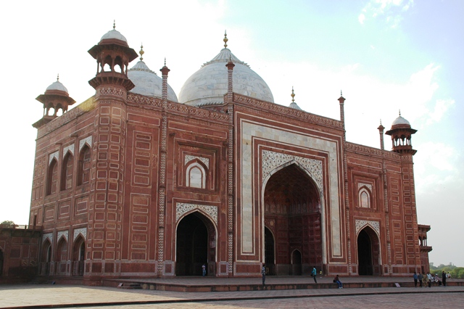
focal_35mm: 42
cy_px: 154
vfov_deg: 31.9
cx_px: 232
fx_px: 541
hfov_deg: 46.4
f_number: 10
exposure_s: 1/200
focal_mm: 28
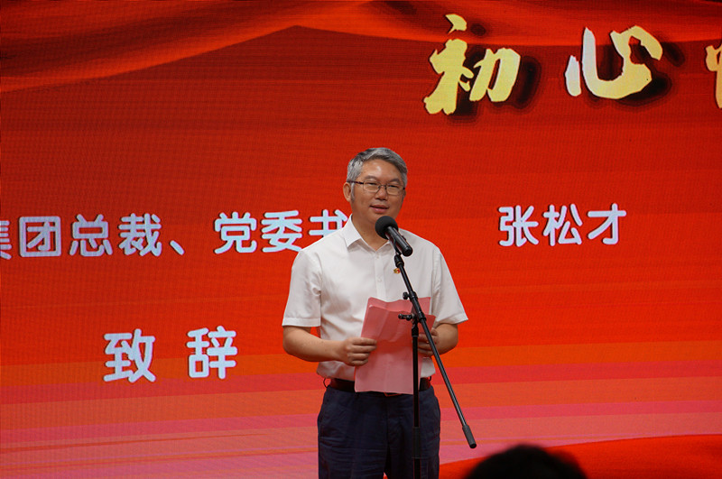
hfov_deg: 14.3
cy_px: 240
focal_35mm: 144
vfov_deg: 9.5
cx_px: 361
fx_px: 2884
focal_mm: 96
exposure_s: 1/160
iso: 400
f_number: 5.6
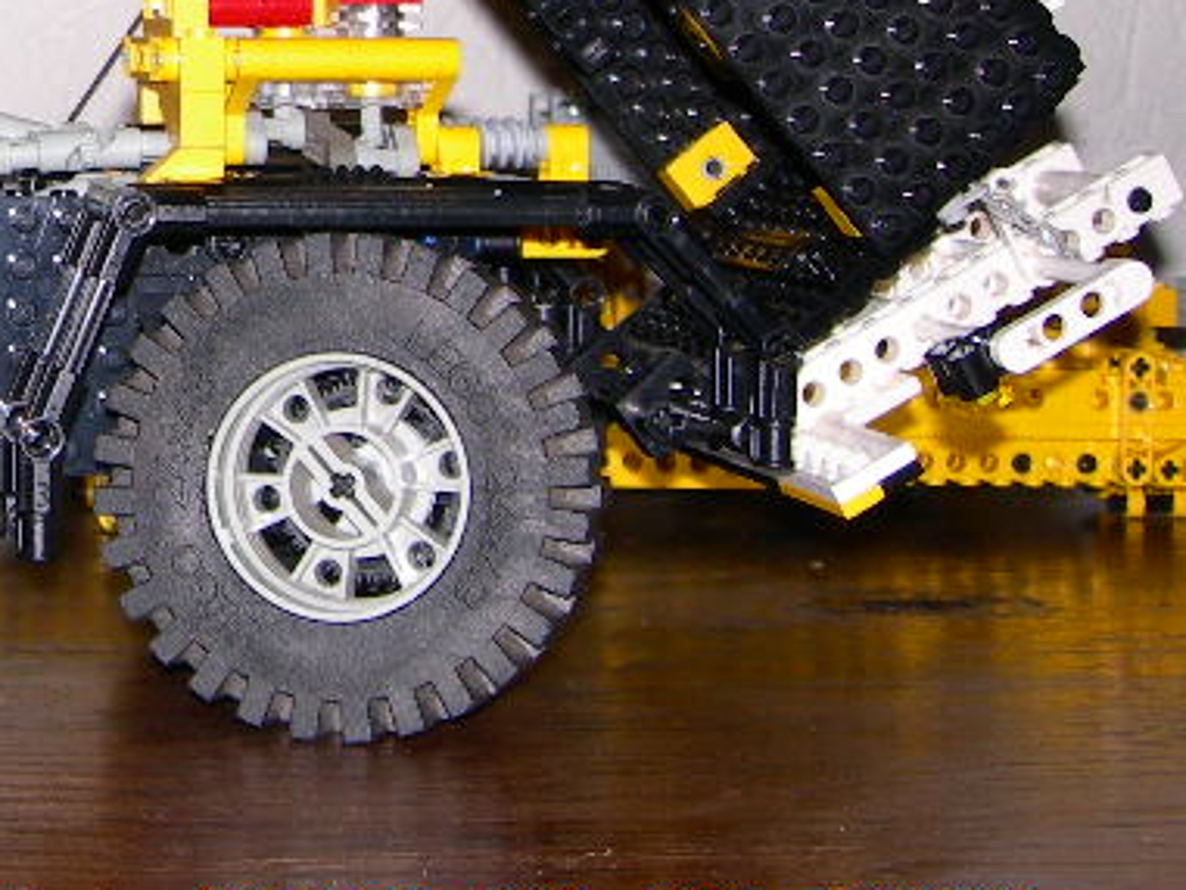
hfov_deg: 18.1
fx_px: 3496
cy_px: -16
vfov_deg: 14.3
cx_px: -305
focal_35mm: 102
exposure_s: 1/60.1
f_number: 2.8
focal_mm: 7.8
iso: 50
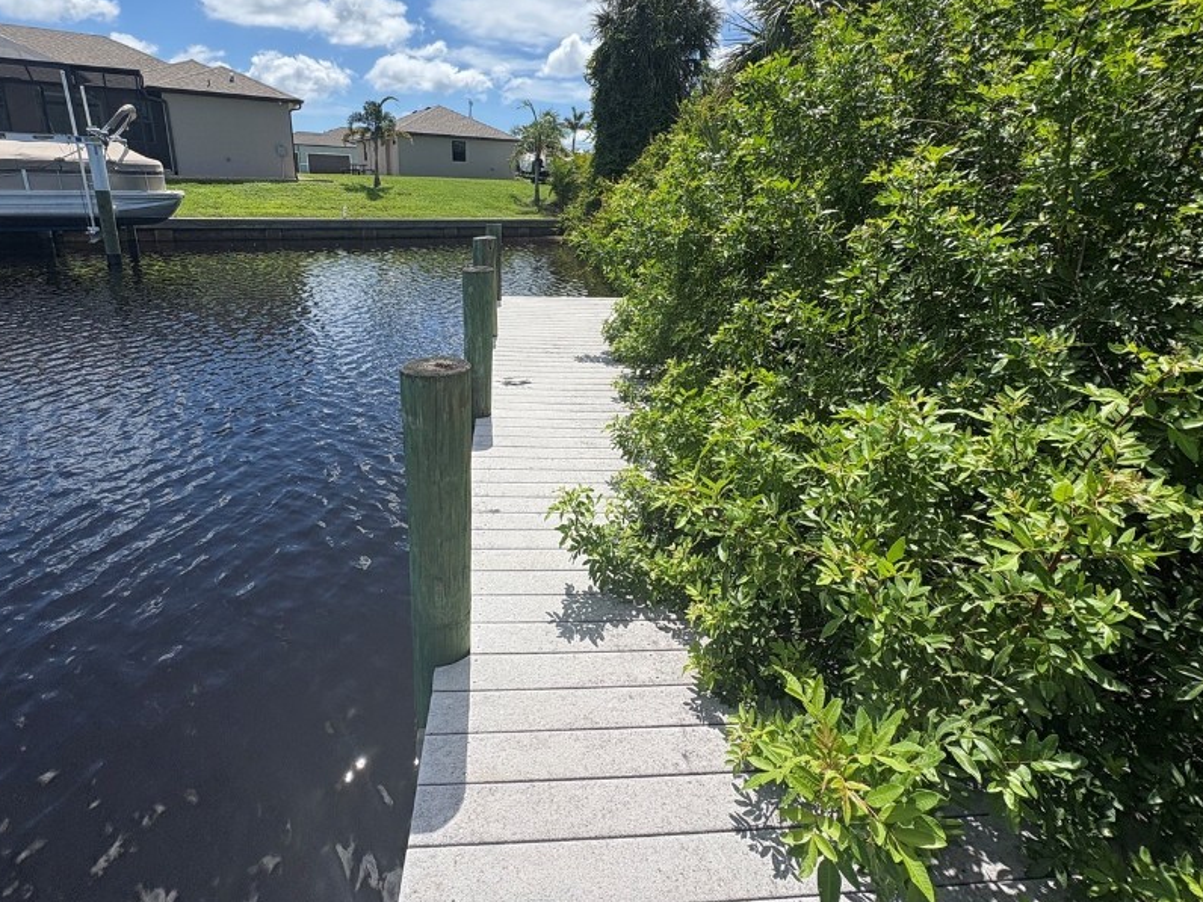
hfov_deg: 87.7
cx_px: 582
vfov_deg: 70.8
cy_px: 358
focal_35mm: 18
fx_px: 626
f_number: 2.2
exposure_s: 1/1832
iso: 40
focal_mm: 2.22
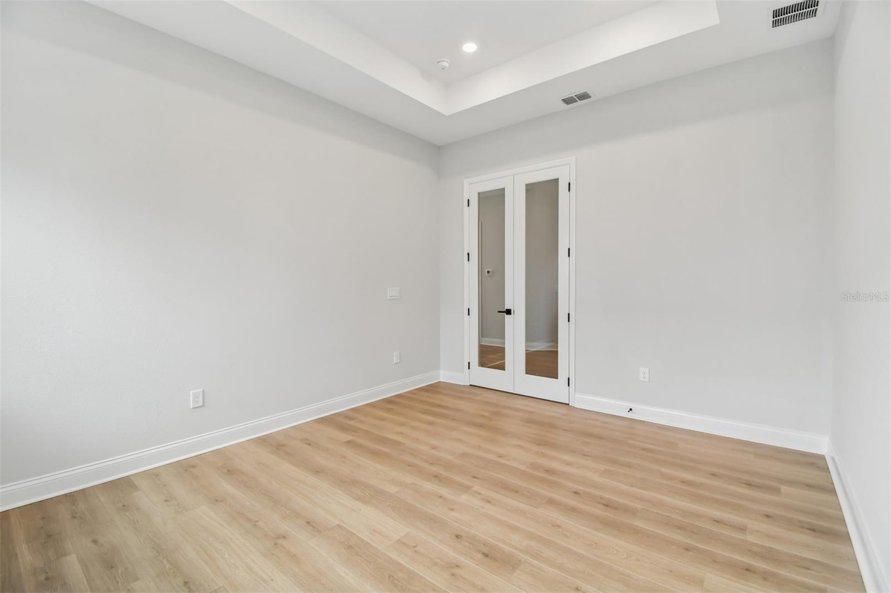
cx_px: 446
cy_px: 296
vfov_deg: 77.3
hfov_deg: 100.4
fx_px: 371
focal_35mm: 15
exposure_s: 1/25
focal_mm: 10
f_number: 6.3
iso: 100
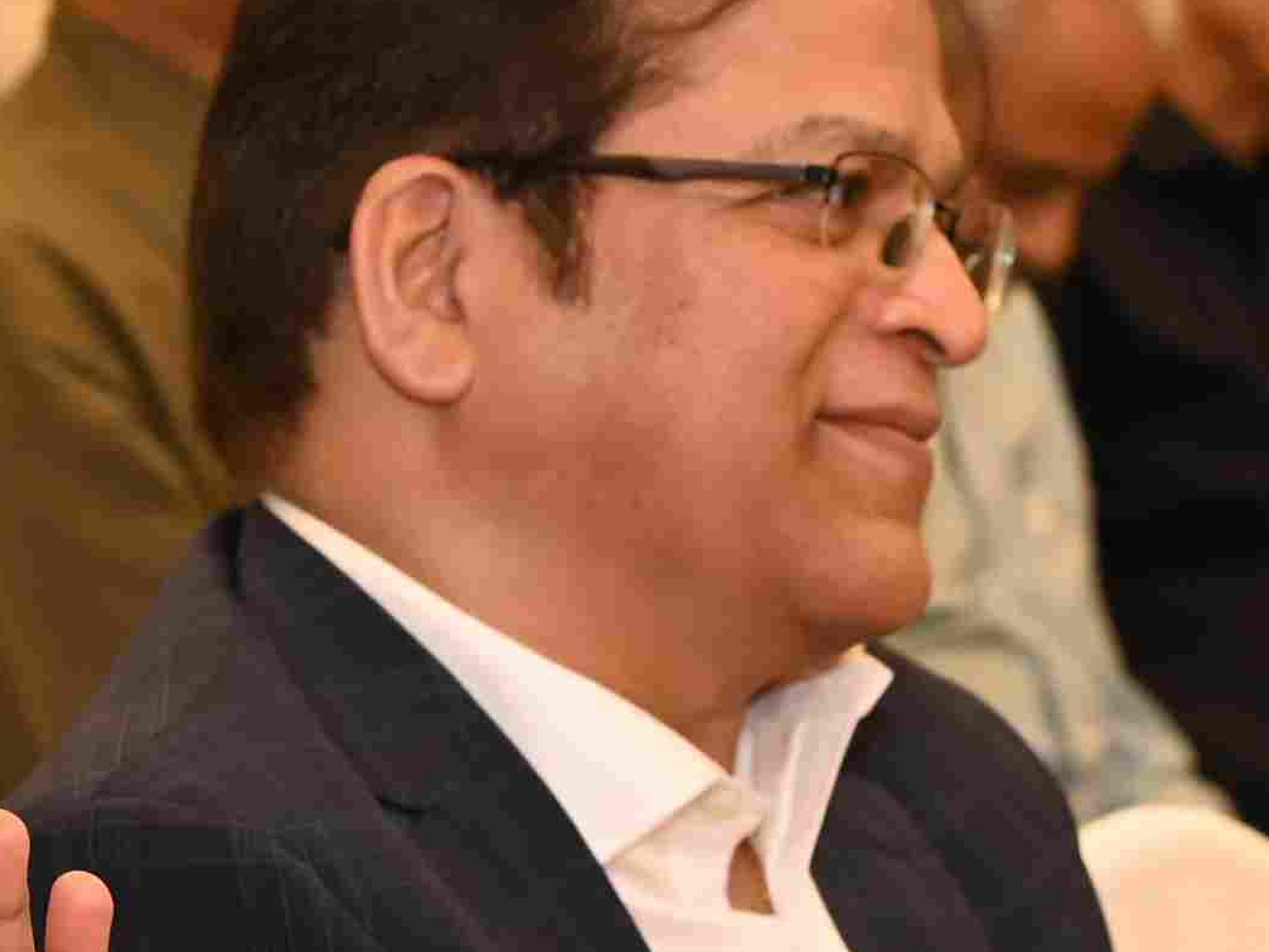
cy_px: 927
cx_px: 479
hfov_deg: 8.7
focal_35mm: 228
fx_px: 8360
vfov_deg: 6.5
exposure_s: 1/160
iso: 1250
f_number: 5
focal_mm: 55
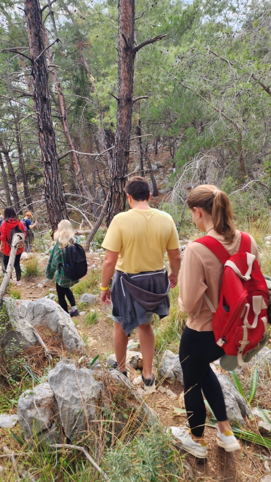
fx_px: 332
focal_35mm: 26
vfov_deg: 71.9
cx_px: 97
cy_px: 245
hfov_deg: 43.9
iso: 12
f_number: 1.8
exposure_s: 1/100
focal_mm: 6.4
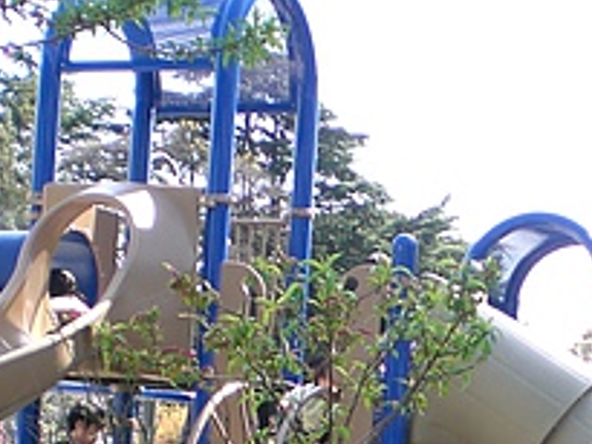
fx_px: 1899
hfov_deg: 17.6
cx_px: 459
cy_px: 528
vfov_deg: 13.0
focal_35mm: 111
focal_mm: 6.3
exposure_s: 1/160
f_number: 3.1
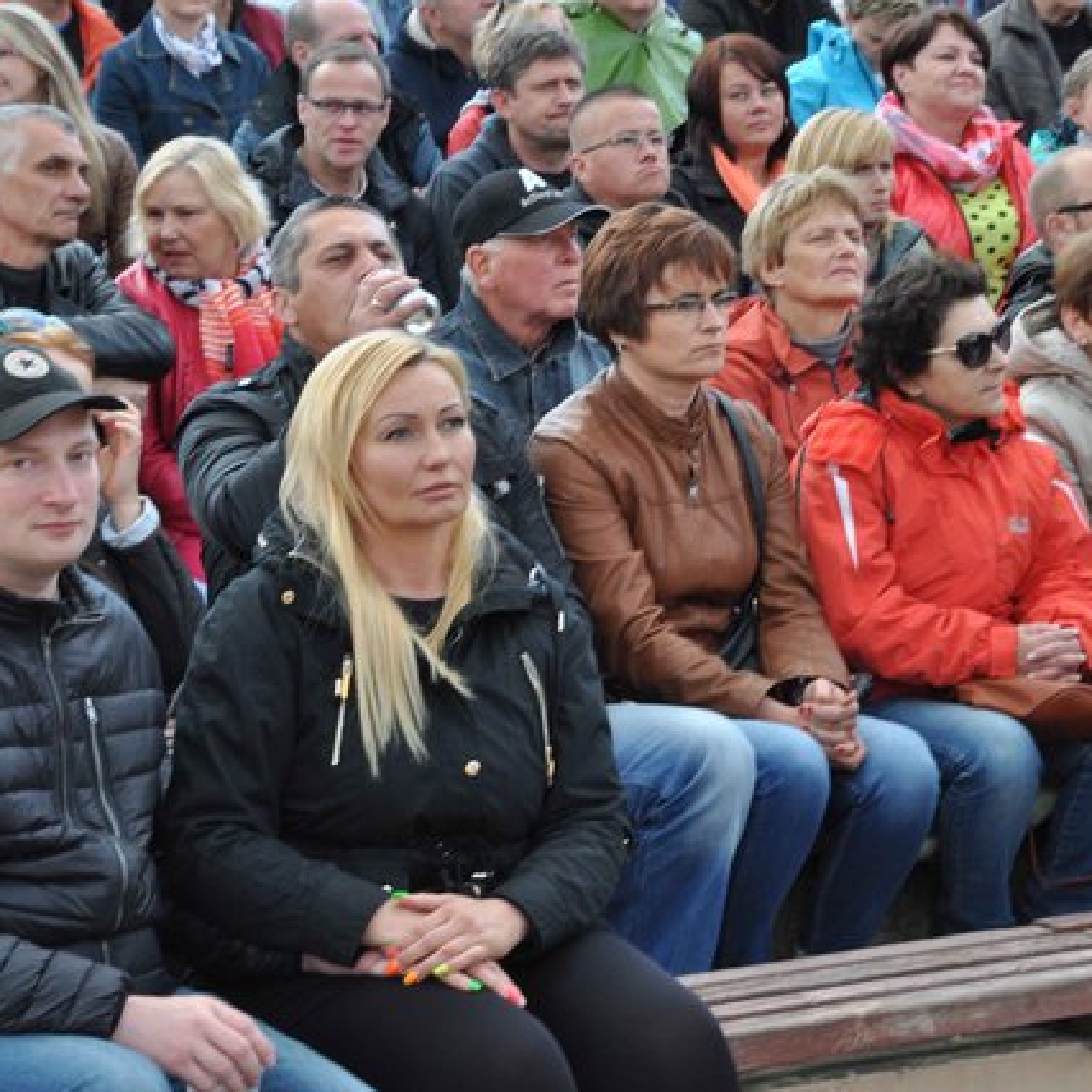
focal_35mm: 155
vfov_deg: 11.3
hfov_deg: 11.3
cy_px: 542
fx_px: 5532
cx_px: 639
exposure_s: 1/60
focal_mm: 80
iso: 640
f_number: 11
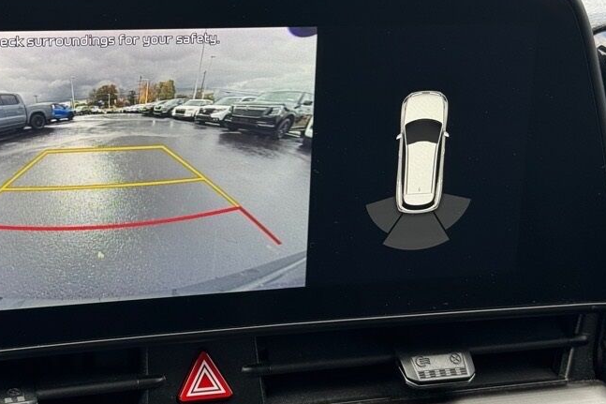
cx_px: 228
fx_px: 1329
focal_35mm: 79
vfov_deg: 17.3
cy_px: 201
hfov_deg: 25.6
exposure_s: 1/167
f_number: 1.78
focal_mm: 6.76
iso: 64
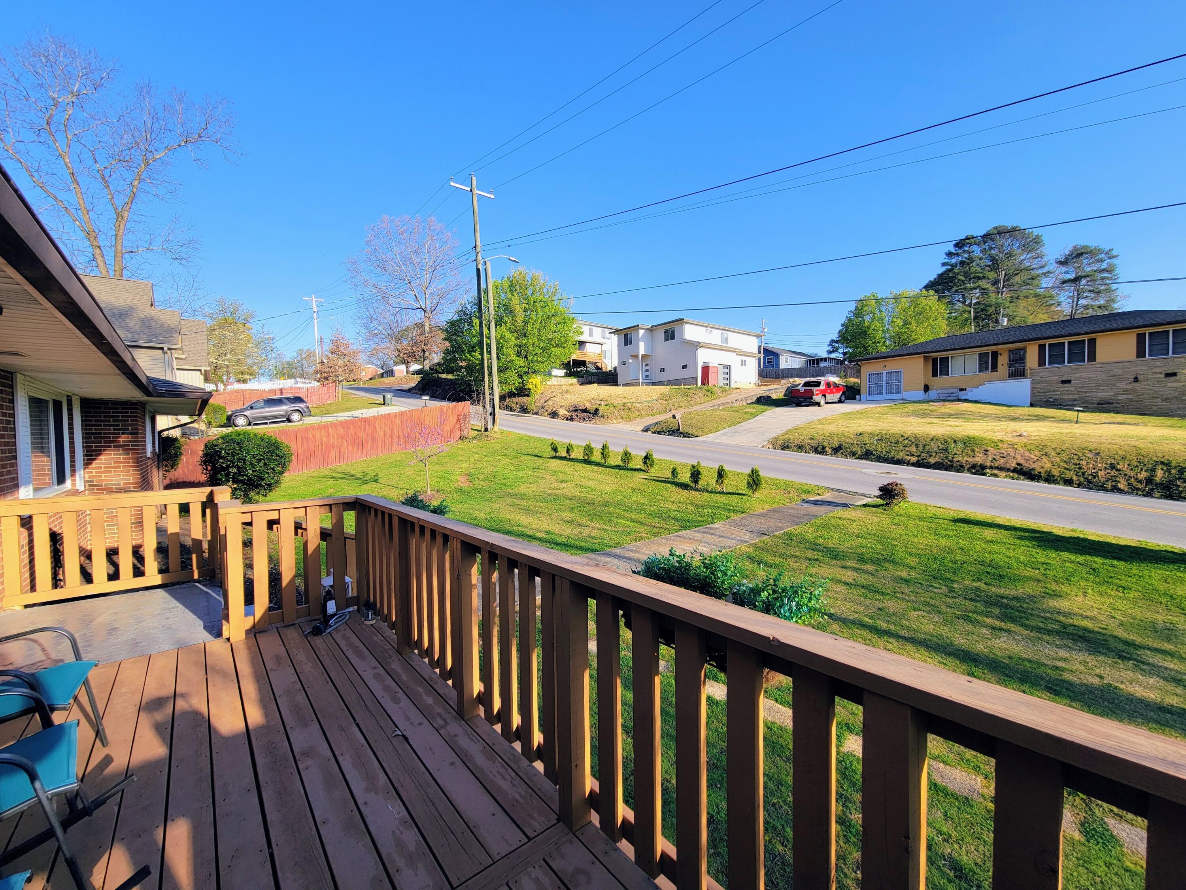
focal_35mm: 13
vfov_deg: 89.9
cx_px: 593
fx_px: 445
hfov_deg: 106.2
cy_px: 445
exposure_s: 1/648
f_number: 2.2
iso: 50
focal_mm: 2.2
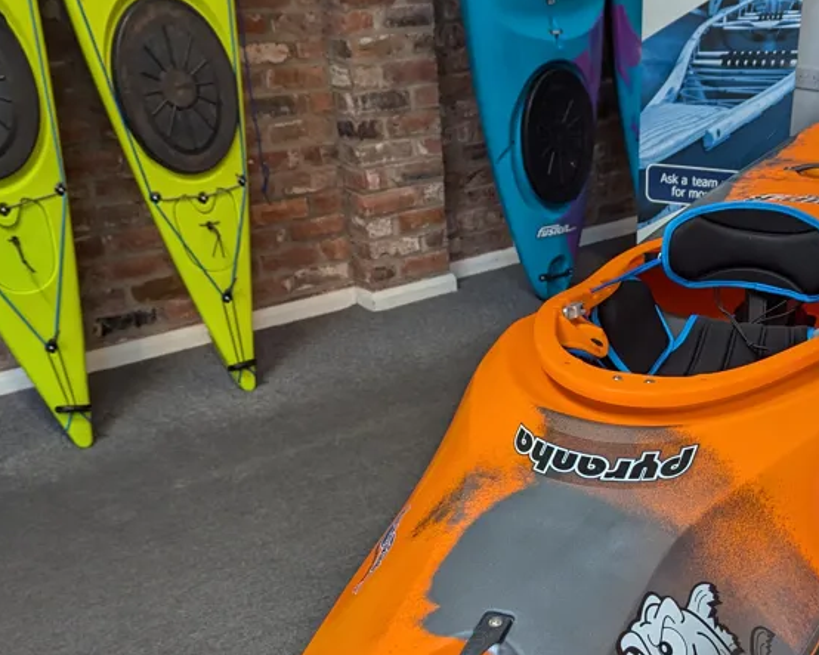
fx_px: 1091
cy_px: 553
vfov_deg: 32.2
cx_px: 582
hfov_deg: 40.3
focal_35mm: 45
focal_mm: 6.81
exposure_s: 1/100
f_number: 1.85
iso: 156
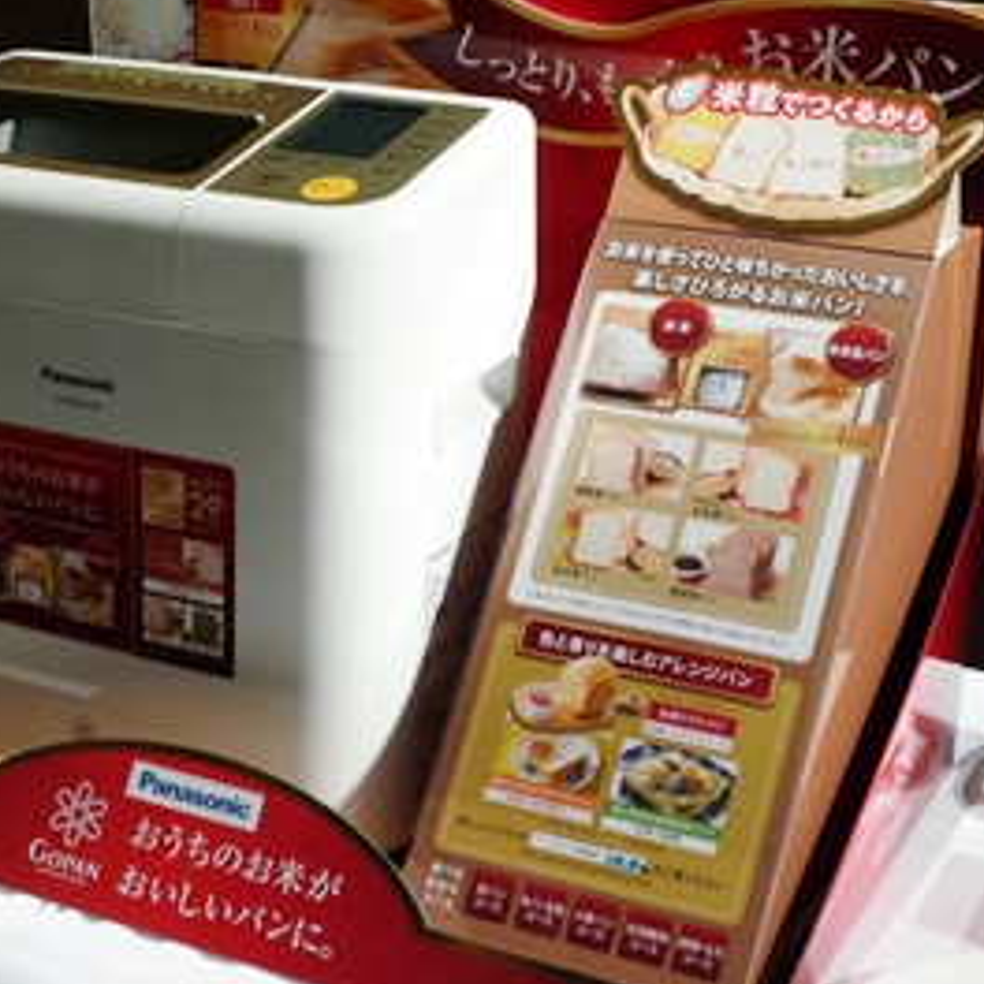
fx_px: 2283
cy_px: 470
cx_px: 358
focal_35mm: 71
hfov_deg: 24.2
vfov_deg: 24.3
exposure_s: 1/50
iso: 250
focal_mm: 9.3
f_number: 4.3
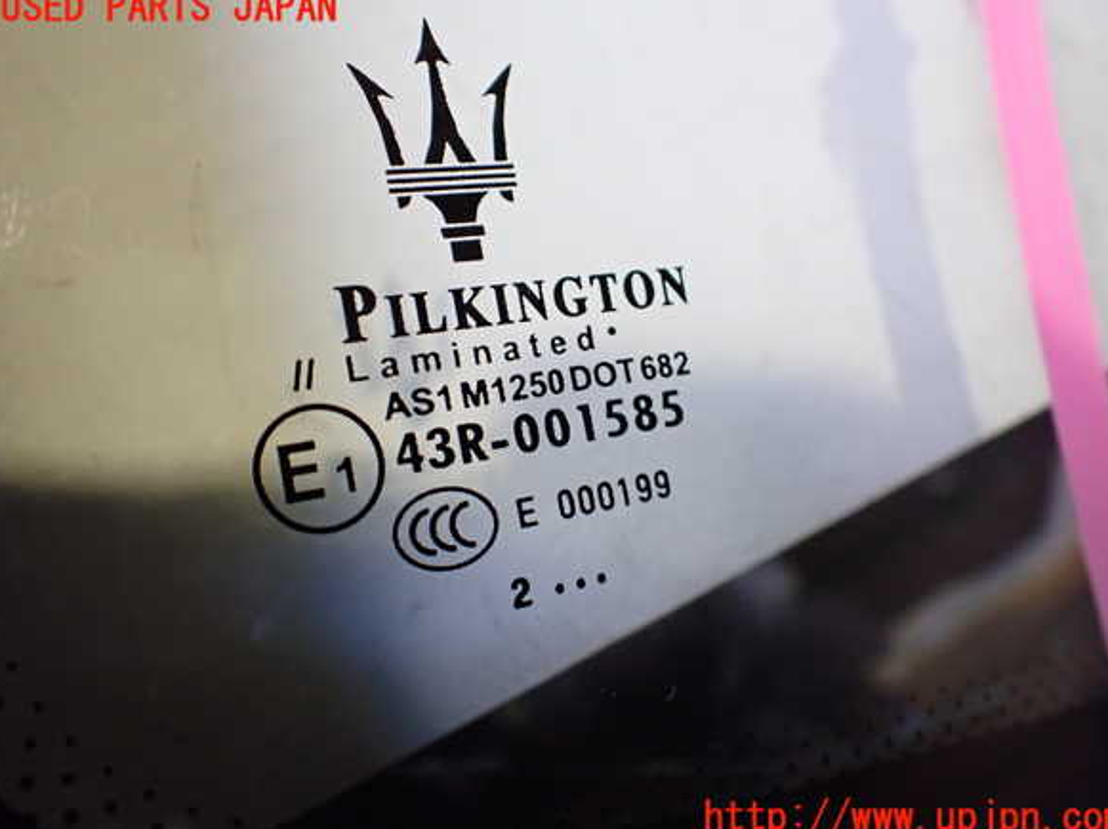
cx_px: 563
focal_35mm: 31
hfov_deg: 58.4
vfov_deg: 45.4
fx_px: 992
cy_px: 414
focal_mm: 5.4
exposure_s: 1/125
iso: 500
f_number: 2.3
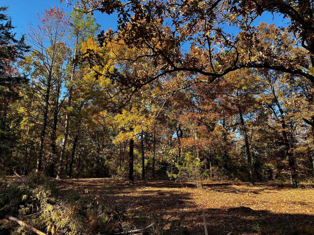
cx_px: 157
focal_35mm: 26
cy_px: 118
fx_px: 236
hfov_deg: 67.3
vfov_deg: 53.1
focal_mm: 5.7
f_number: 1.5
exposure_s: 1/846
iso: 50
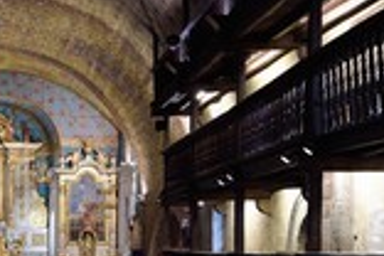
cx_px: 0
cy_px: 241
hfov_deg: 22.7
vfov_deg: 15.7
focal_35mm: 86
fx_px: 917
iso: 800
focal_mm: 32
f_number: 9
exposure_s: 1/5
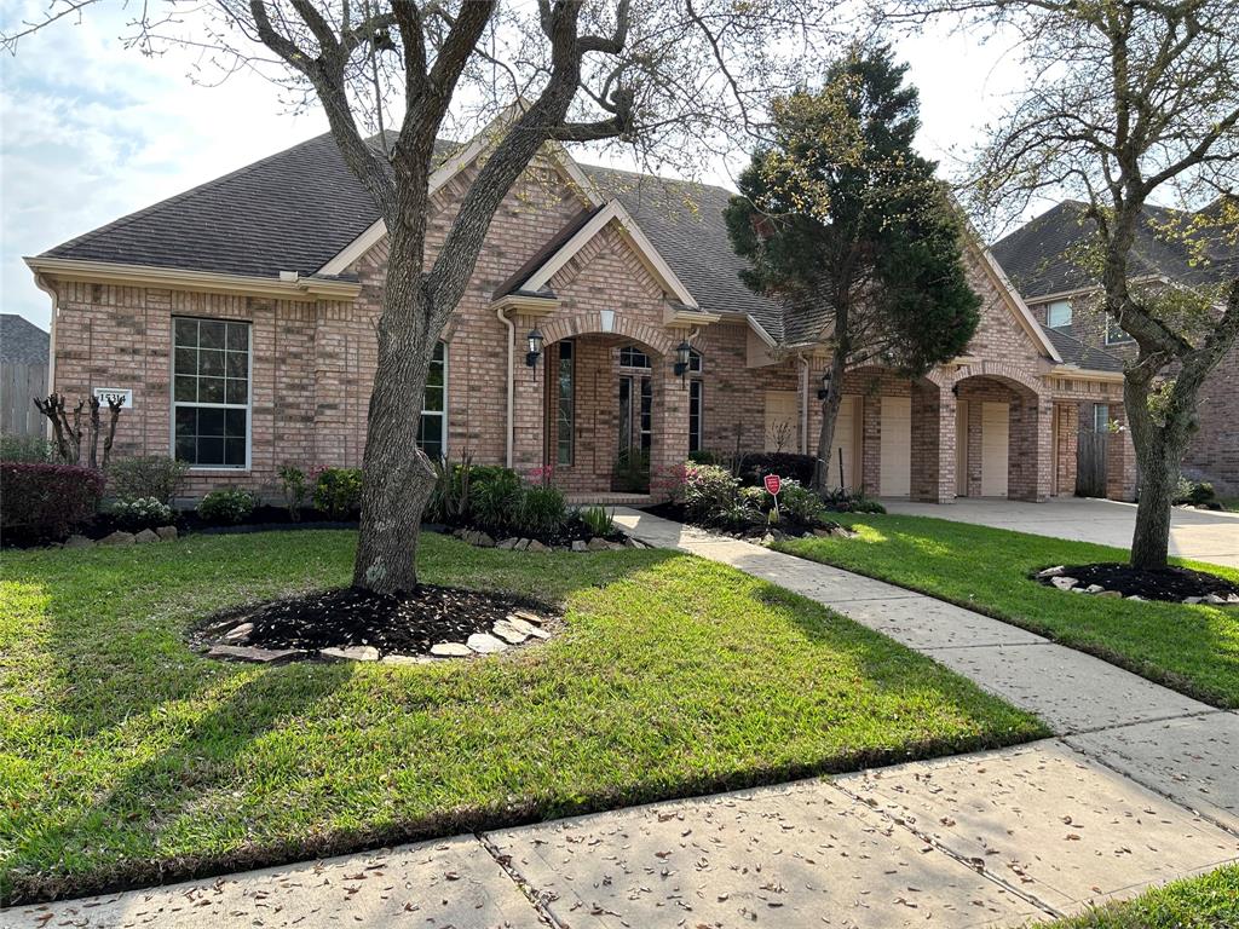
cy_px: 464
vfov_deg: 53.1
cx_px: 620
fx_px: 931
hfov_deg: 67.3
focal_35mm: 26
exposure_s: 1/1808
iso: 50
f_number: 1.5
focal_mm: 5.7
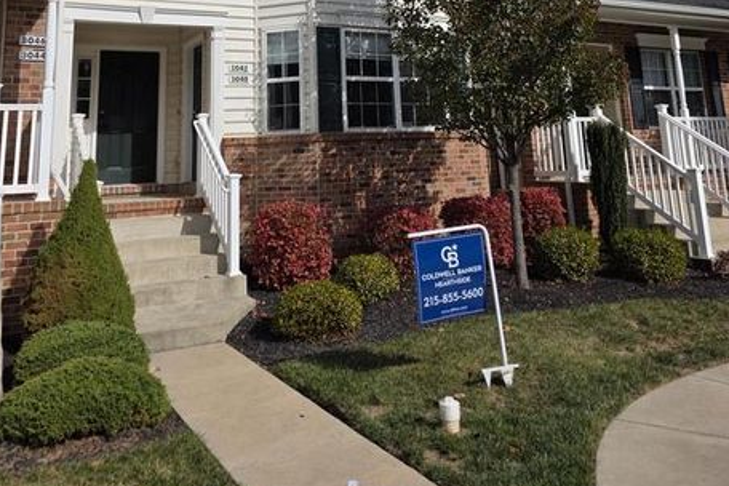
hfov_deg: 54.4
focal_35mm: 35
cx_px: 363
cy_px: 20
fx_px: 709
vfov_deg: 34.9
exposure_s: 1/7944
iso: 64
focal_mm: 6.3
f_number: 1.7
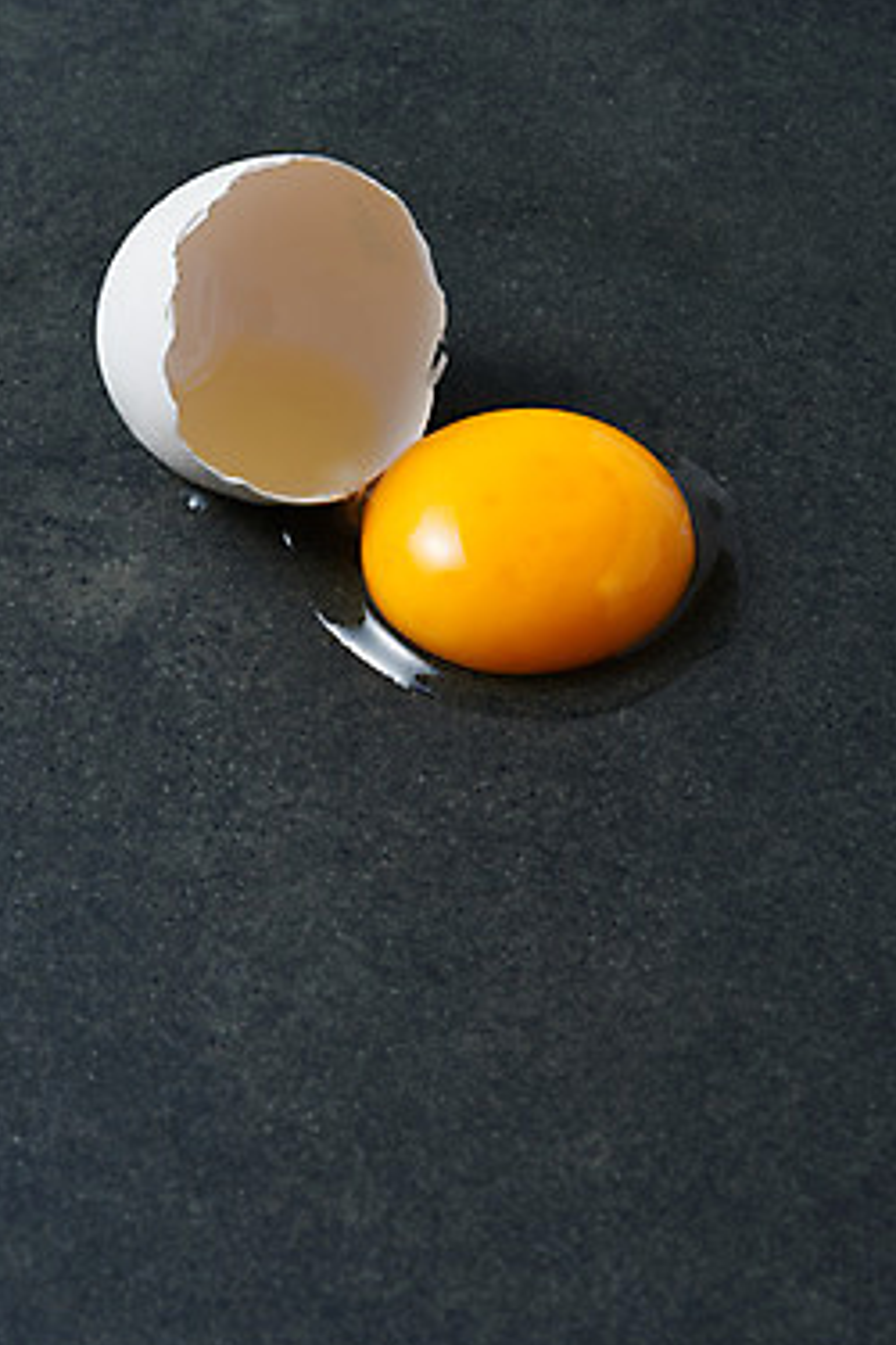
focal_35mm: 112
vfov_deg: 18.3
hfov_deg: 12.2
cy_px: 707
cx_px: 464
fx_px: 4181
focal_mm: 105
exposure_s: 1/125
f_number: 20
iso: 100
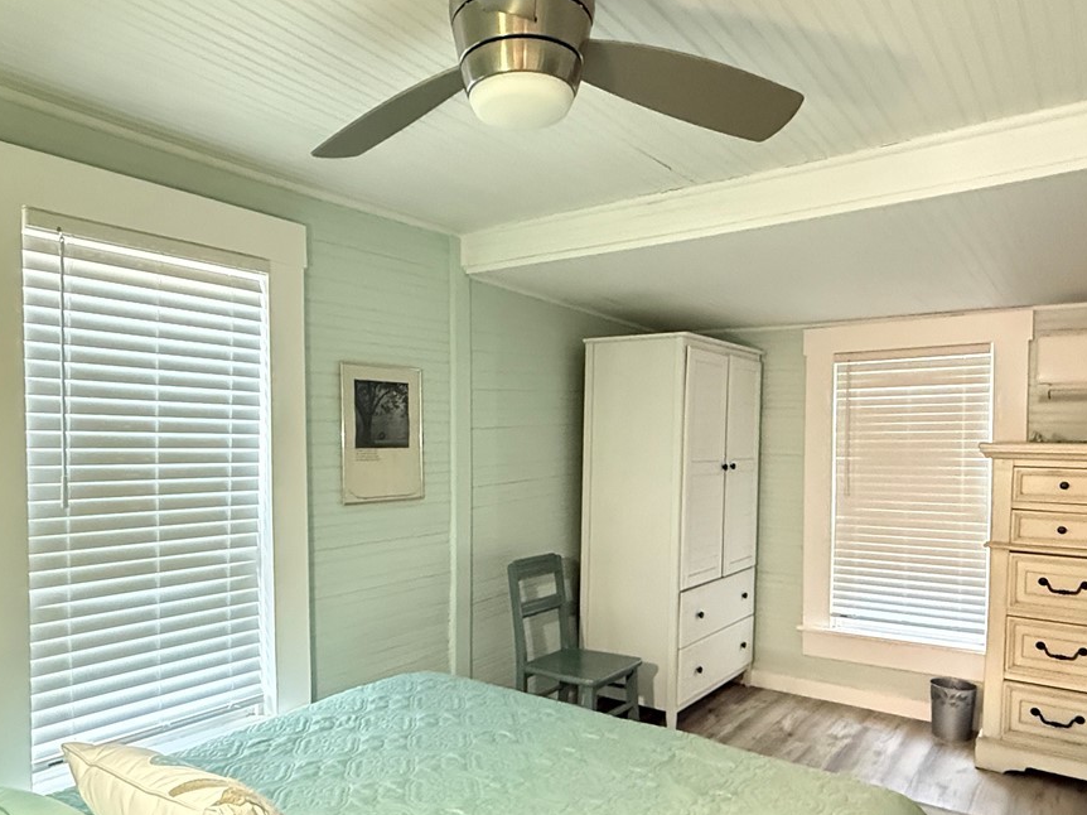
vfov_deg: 52.9
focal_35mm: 26
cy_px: 466
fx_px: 816
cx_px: 508
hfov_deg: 67.2
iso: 1250
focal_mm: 2.22
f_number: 2.2
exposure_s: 1/40
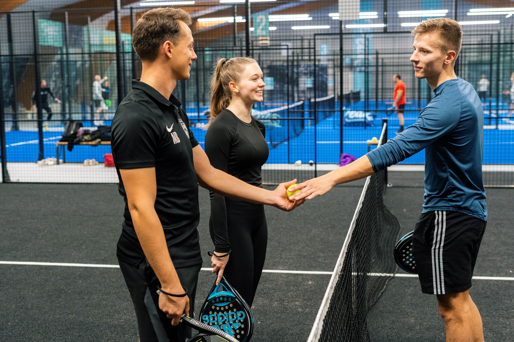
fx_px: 714
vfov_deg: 27.0
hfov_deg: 39.6
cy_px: 171
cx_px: 257
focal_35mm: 50
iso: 4000
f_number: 4
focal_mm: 50
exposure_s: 1/160
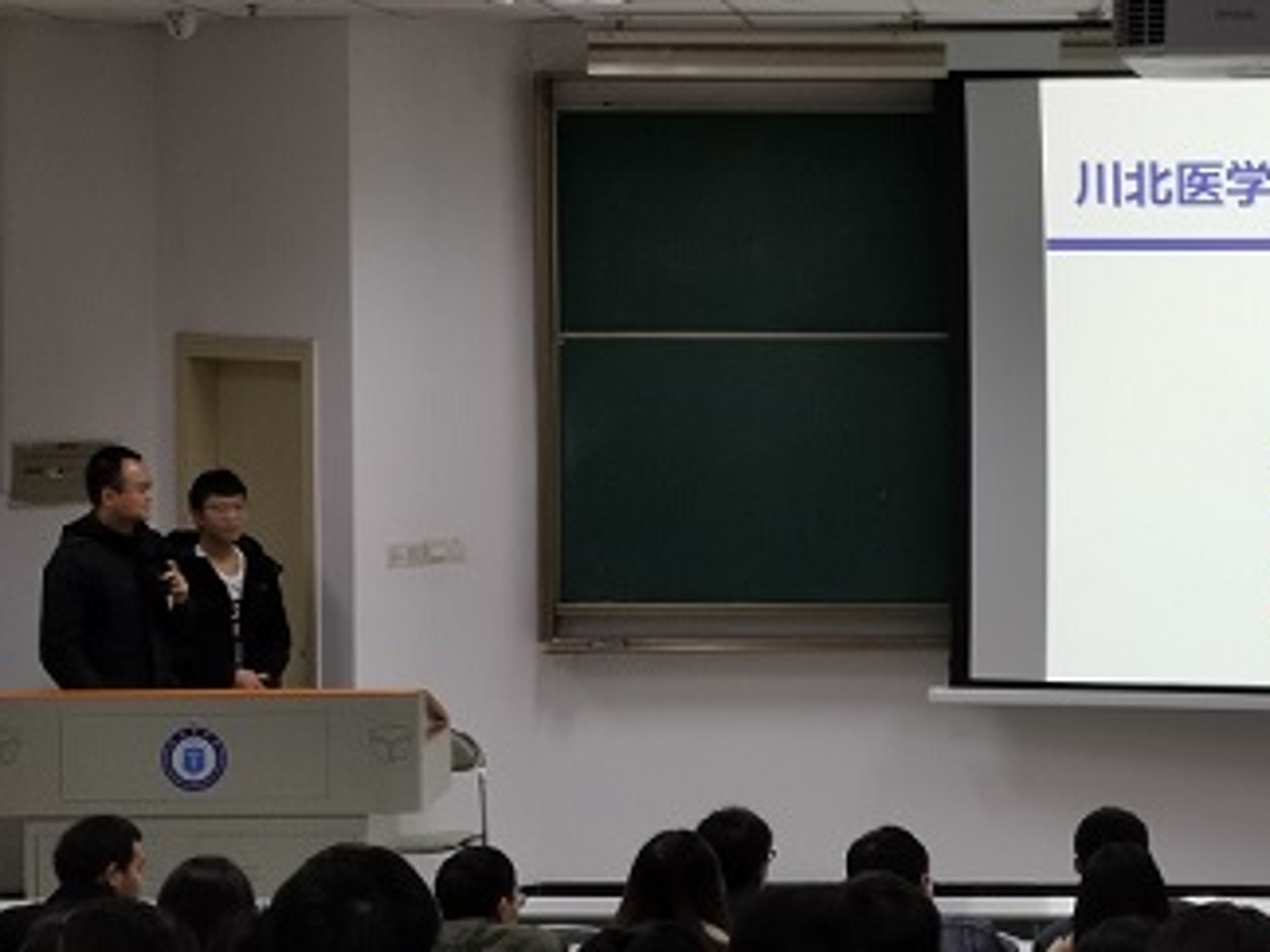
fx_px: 4586
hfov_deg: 15.7
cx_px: 925
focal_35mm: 125
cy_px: 437
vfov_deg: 11.9
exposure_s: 1/50
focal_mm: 7.48
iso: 200
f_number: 2.4
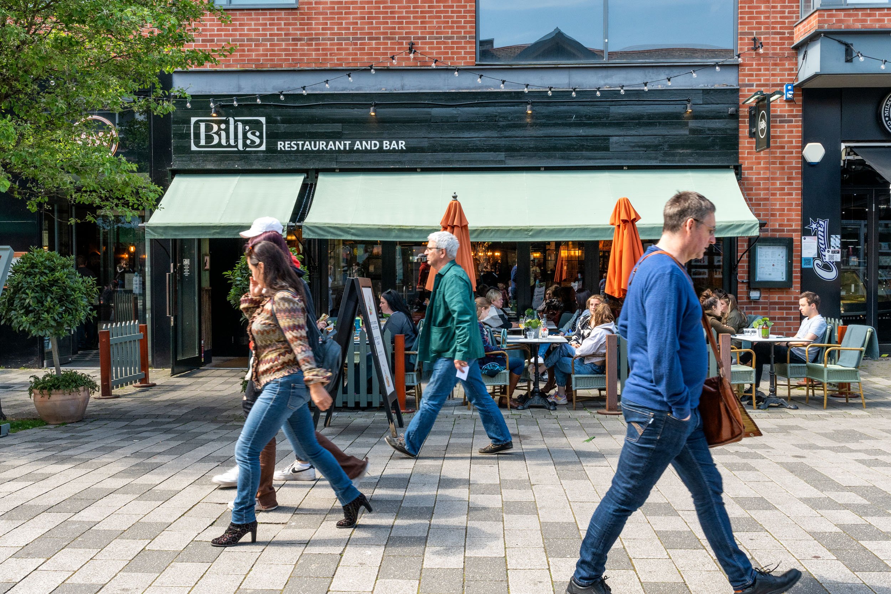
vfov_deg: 36.9
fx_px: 891
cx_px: 446
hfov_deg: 53.1
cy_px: 297
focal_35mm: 36
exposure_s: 1/200
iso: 500
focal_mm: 24
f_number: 9
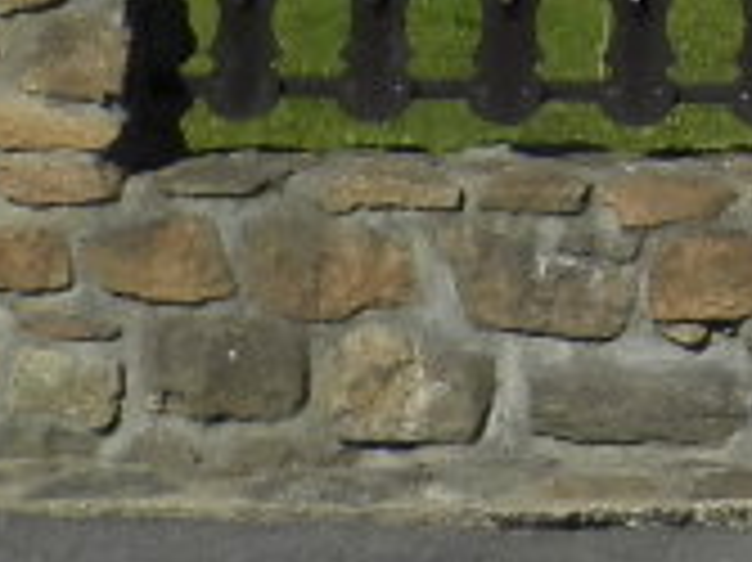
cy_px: -1155
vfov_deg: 6.5
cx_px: 1743
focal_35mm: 207
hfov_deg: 8.8
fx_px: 4494
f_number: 8
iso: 64
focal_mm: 4.9
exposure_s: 1/200
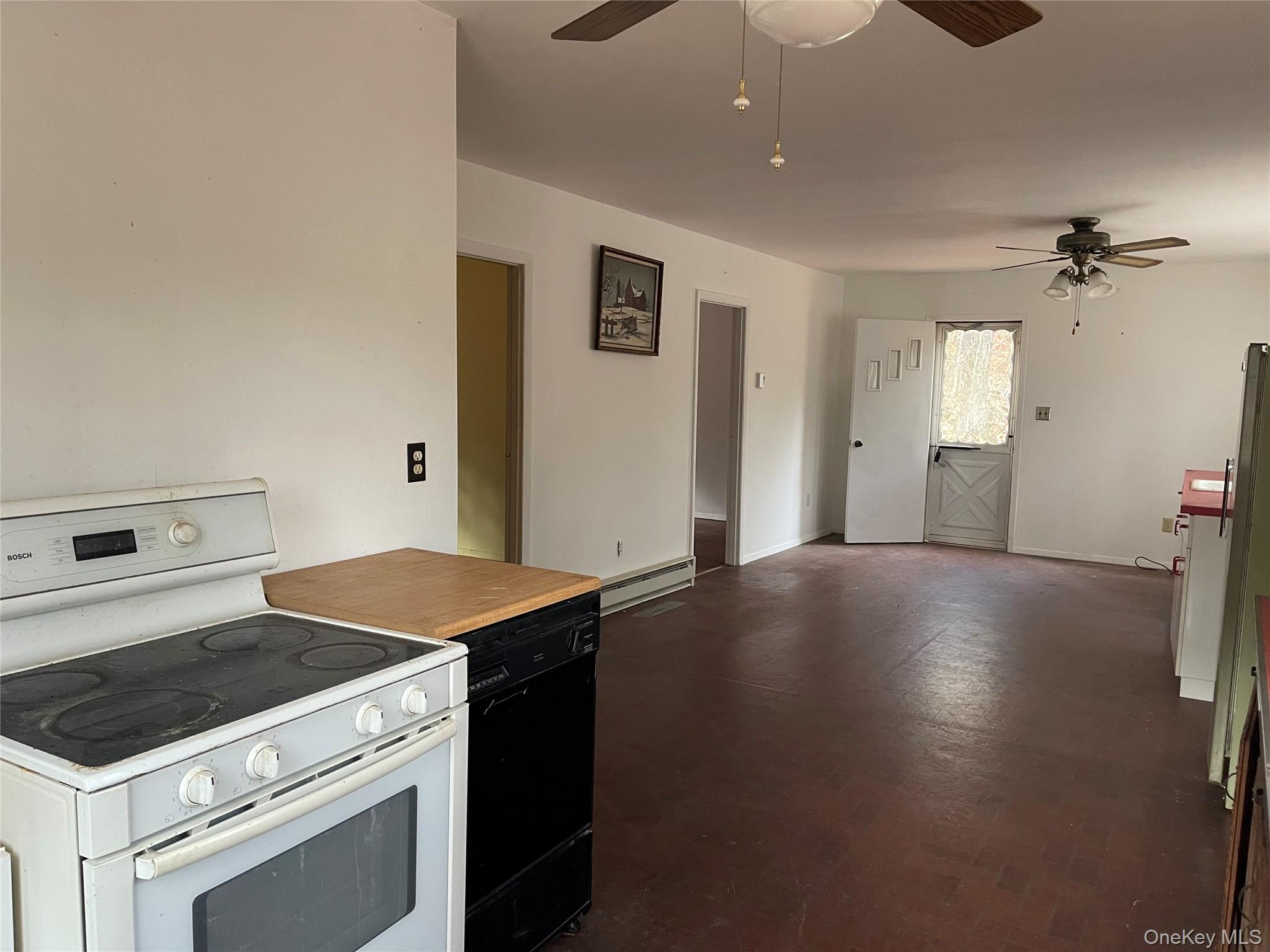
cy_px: 476
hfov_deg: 69.4
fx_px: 917
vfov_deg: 54.9
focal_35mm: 25
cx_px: 635
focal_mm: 5.1
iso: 320
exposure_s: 1/60
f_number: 1.6
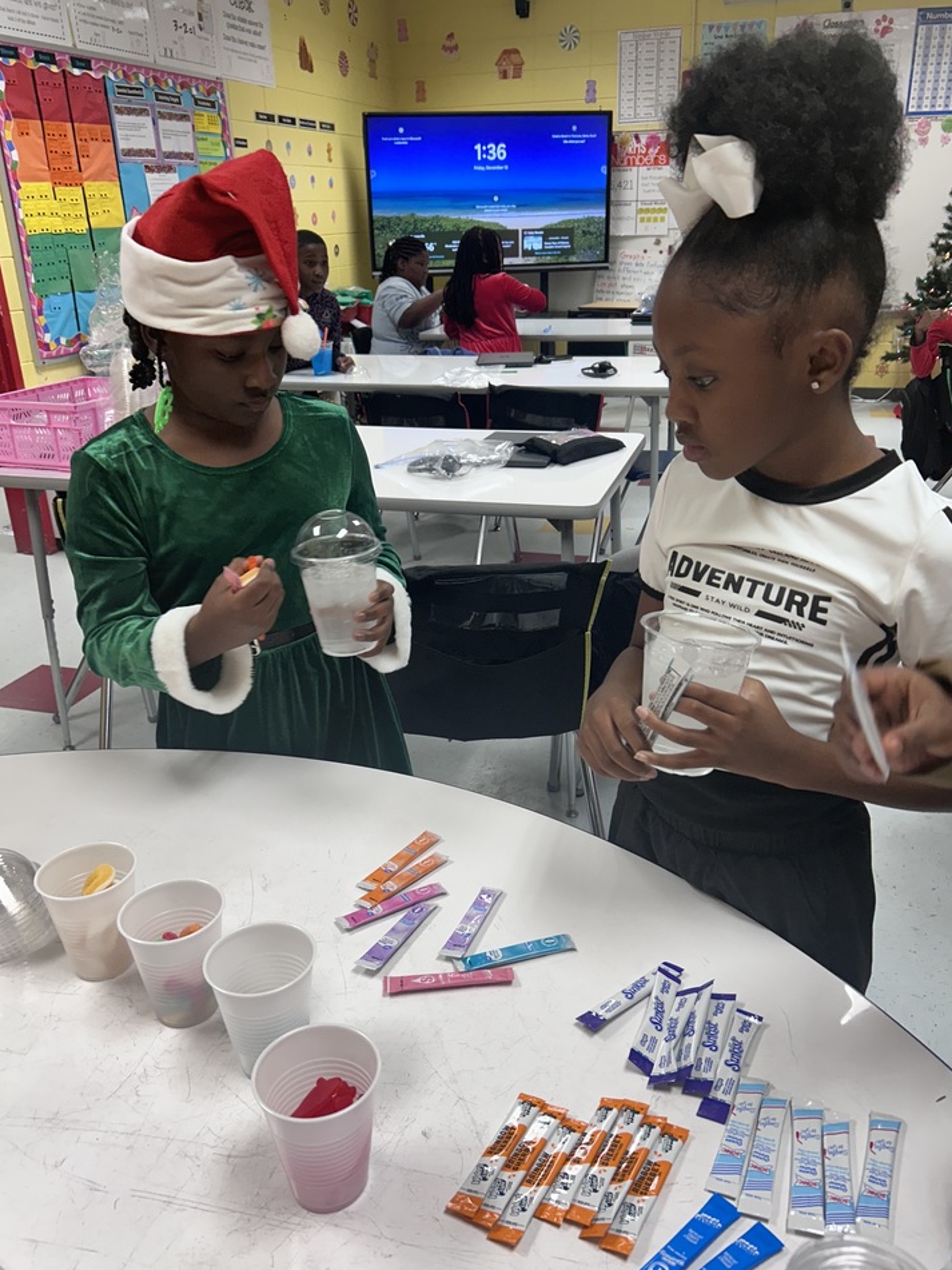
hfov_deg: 49.7
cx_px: 494
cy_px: 652
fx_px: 1027
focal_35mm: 28
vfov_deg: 63.4
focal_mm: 5.7
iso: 100
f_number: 1.5
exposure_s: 1/120
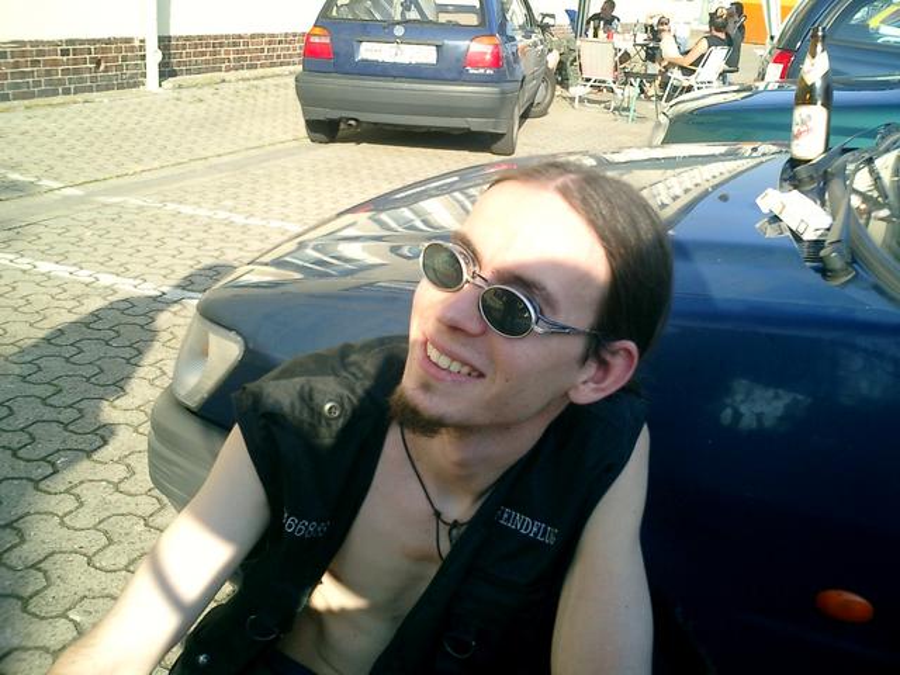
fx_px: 936
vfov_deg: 39.7
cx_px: 450
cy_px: 338
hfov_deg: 51.4
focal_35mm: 36
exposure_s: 1/500
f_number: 3.2
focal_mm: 7.5
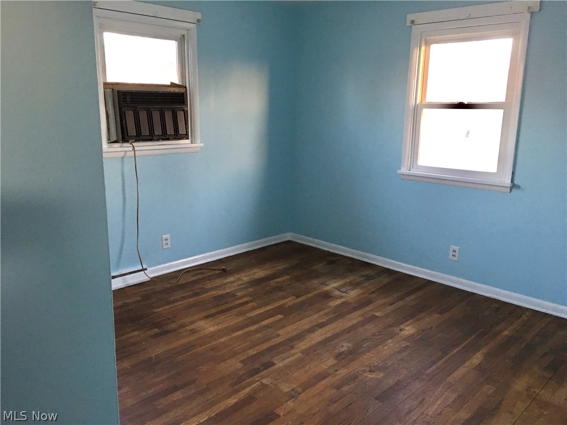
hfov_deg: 61.7
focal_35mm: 29
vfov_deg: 48.2
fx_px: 475
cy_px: 212
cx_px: 284
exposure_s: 1/10
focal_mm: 4.15
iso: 80
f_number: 2.2
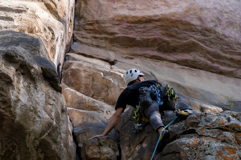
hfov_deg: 12.3
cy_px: 79
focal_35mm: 167
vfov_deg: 8.2
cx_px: 111
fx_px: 1118
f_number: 3.5
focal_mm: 149
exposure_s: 1/200
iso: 100
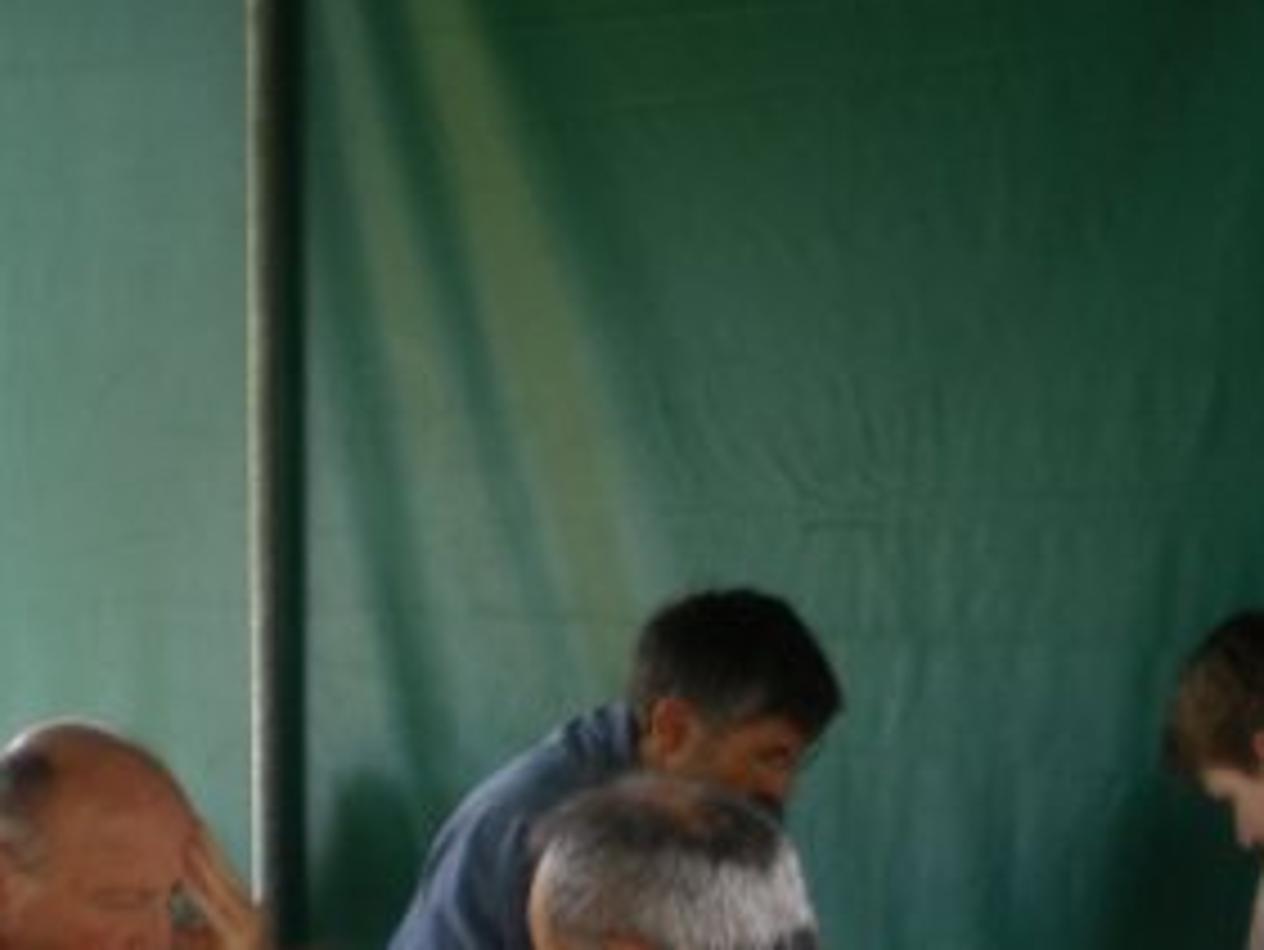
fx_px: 2959
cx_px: 585
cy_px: 774
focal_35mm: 81
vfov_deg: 18.0
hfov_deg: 24.1
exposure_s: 1/30
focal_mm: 6.3
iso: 80
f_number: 3.1
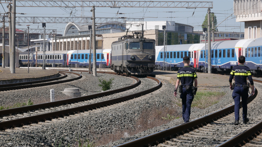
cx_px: 131
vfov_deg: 9.3
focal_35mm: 131
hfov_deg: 16.4
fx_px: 910
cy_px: 53
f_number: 10
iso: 200
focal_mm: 60
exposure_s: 1/400
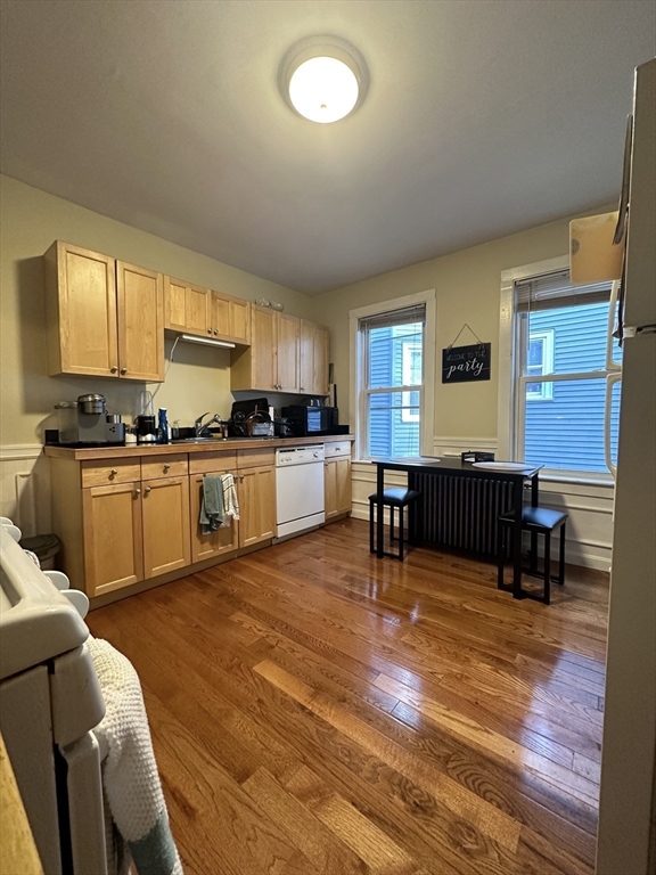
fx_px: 354
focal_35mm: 14
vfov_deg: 102.1
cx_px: 328
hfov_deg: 85.7
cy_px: 438
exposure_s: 1/60
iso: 400
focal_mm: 2.22
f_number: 2.2
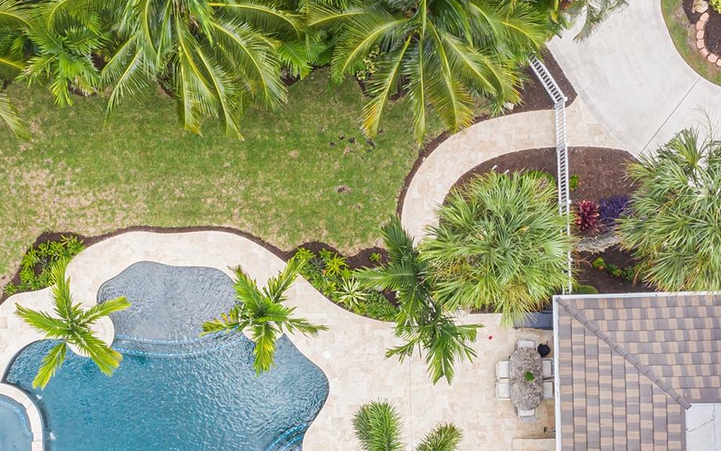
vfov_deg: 25.7
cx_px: 239
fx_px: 963
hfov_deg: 40.5
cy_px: 382
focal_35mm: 49
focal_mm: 10.26
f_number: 10
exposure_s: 1/50
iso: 100
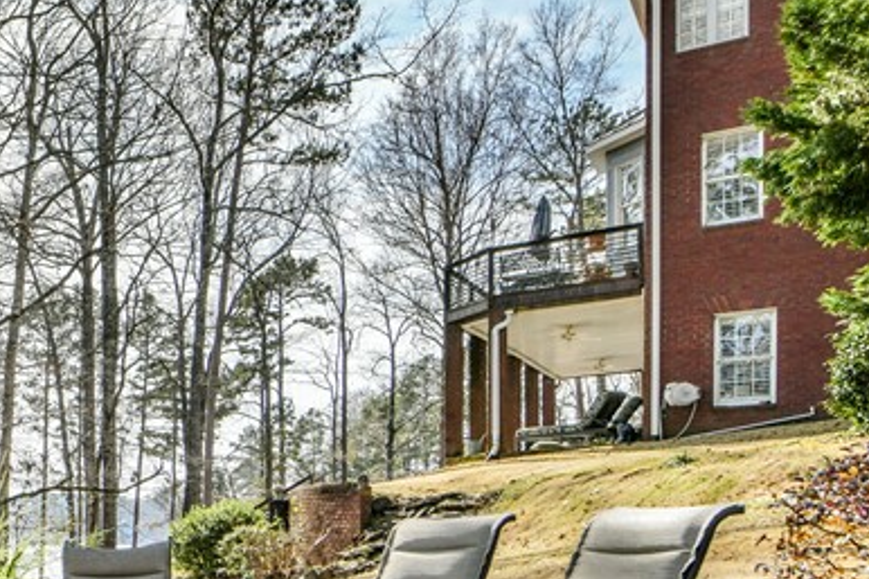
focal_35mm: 45
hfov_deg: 34.3
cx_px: -194
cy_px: 588
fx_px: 1086
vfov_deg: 27.9
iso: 400
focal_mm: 16
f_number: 8
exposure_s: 1/500
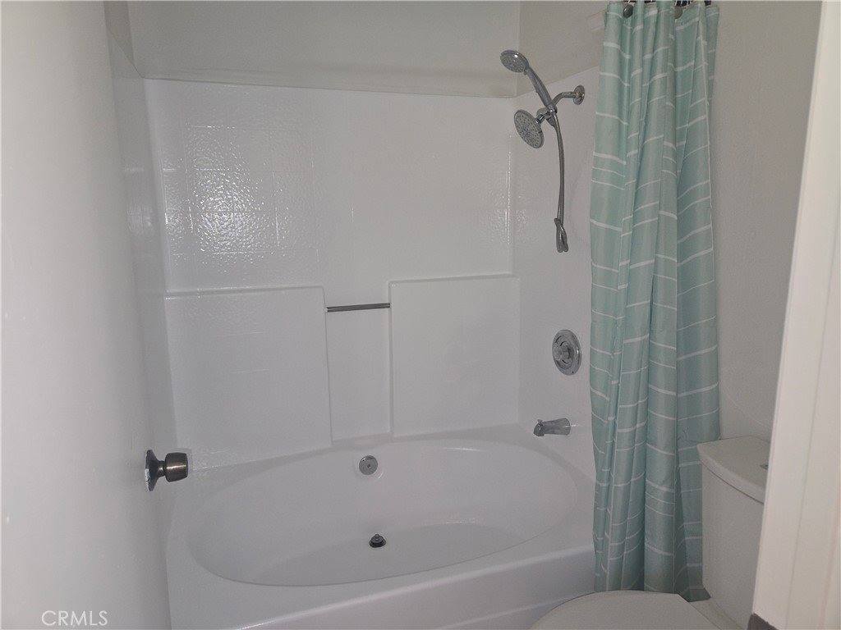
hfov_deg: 73.9
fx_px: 559
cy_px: 315
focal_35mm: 23
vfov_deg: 58.9
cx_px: 420
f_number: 1.8
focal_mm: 5.4
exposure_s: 1/60
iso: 100
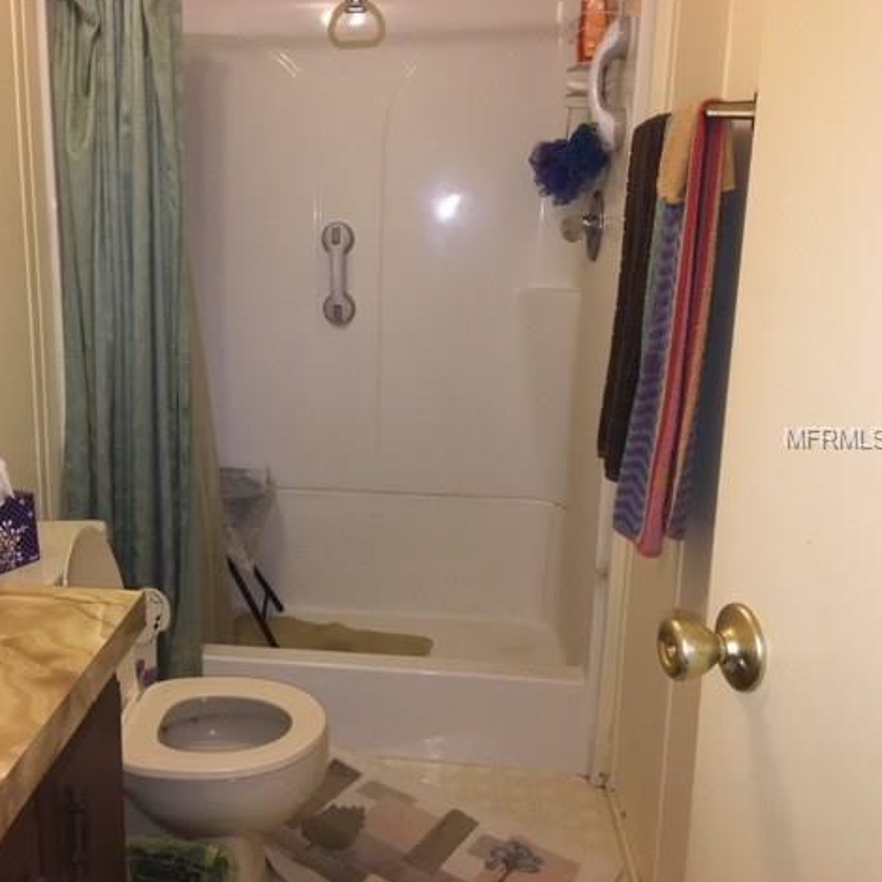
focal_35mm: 35
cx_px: 295
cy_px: 438
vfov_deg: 47.2
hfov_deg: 46.5
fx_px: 1009
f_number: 2.2
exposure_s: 1/30
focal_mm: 4.15
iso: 100
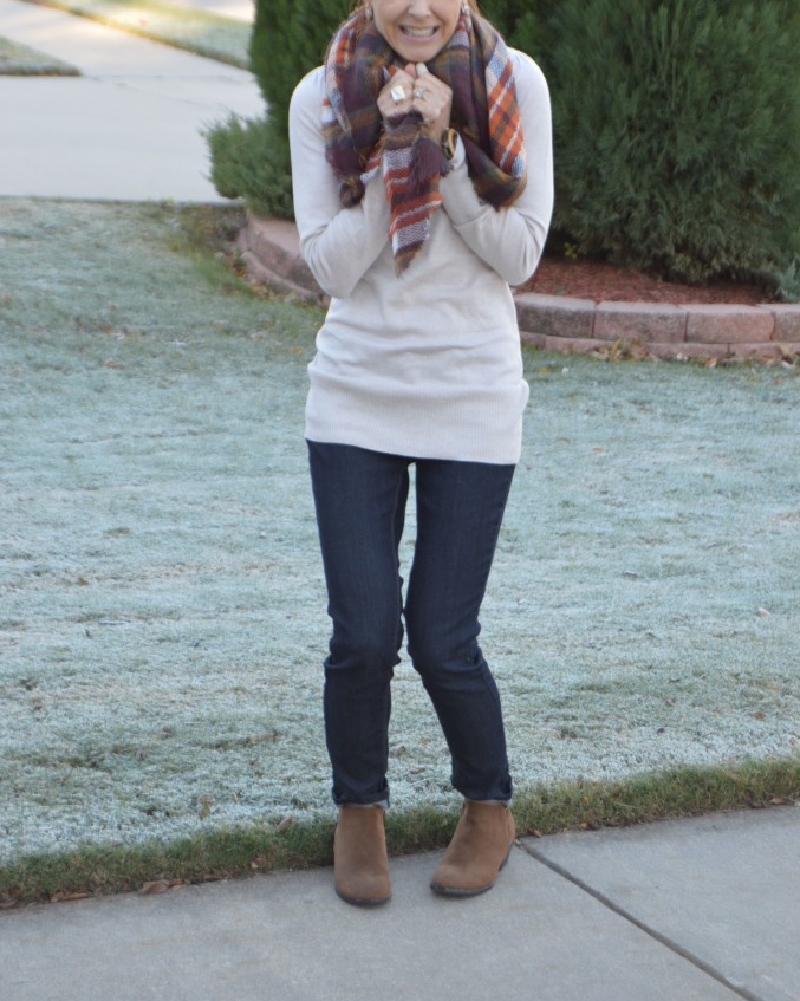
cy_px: 466
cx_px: 401
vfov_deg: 20.5
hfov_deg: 16.4
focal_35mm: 94
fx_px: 2771
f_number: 5.6
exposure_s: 1/125
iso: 400
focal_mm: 55
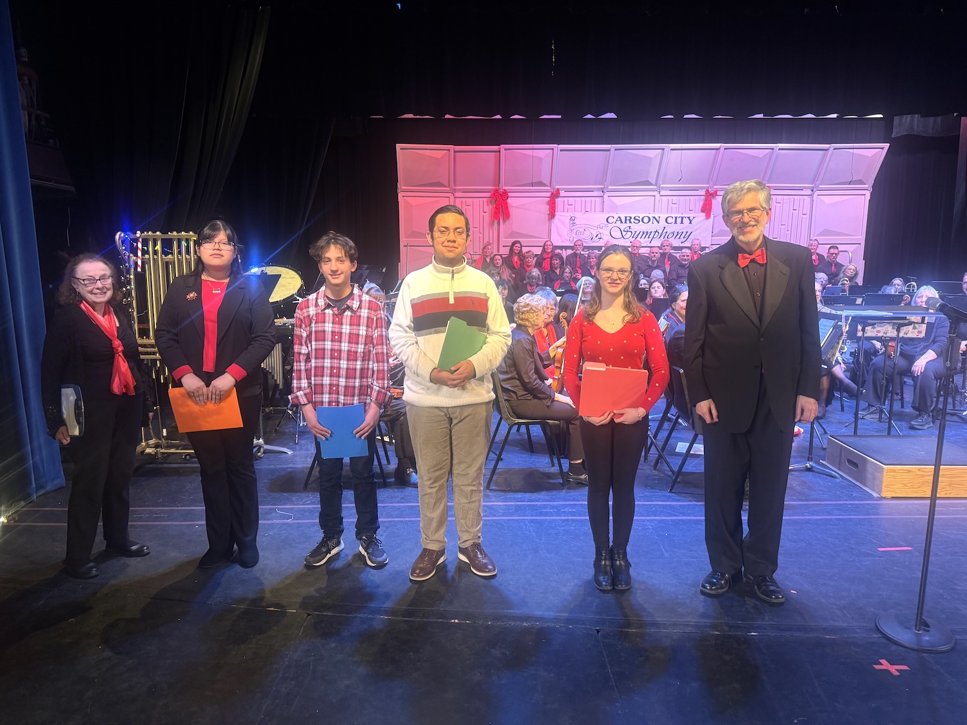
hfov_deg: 71.6
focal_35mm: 24
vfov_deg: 56.8
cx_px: 484
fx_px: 670
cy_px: 362
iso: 200
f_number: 1.78
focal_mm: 6.76
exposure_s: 1/60
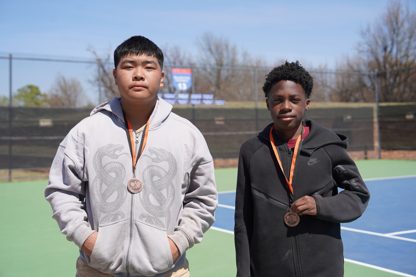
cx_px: 208
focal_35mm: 50
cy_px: 138
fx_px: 578
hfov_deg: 39.6
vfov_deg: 27.0
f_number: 4.5
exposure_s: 1/800
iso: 100
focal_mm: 50
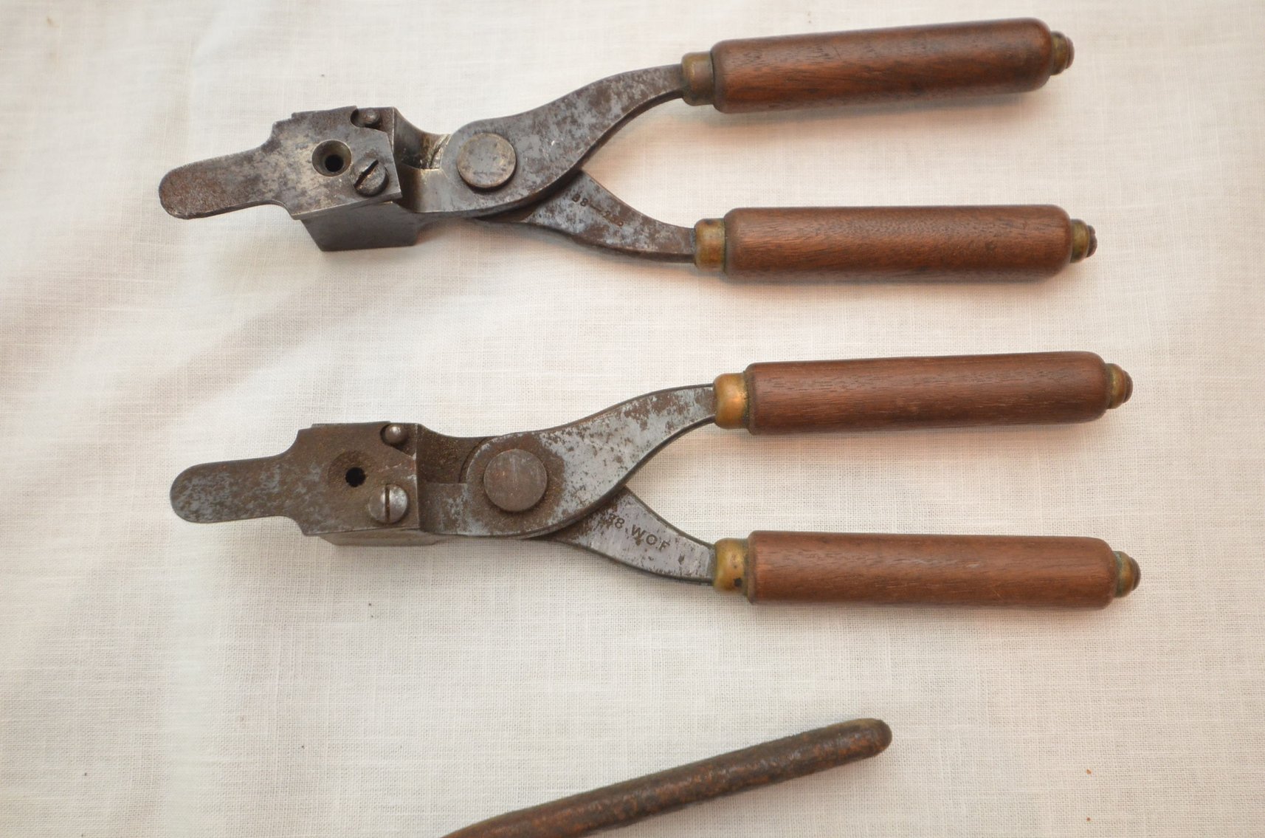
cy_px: 419
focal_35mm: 36
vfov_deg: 36.7
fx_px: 1262
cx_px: 632
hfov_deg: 53.2
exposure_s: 1/60
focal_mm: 24
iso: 1800
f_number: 4.5
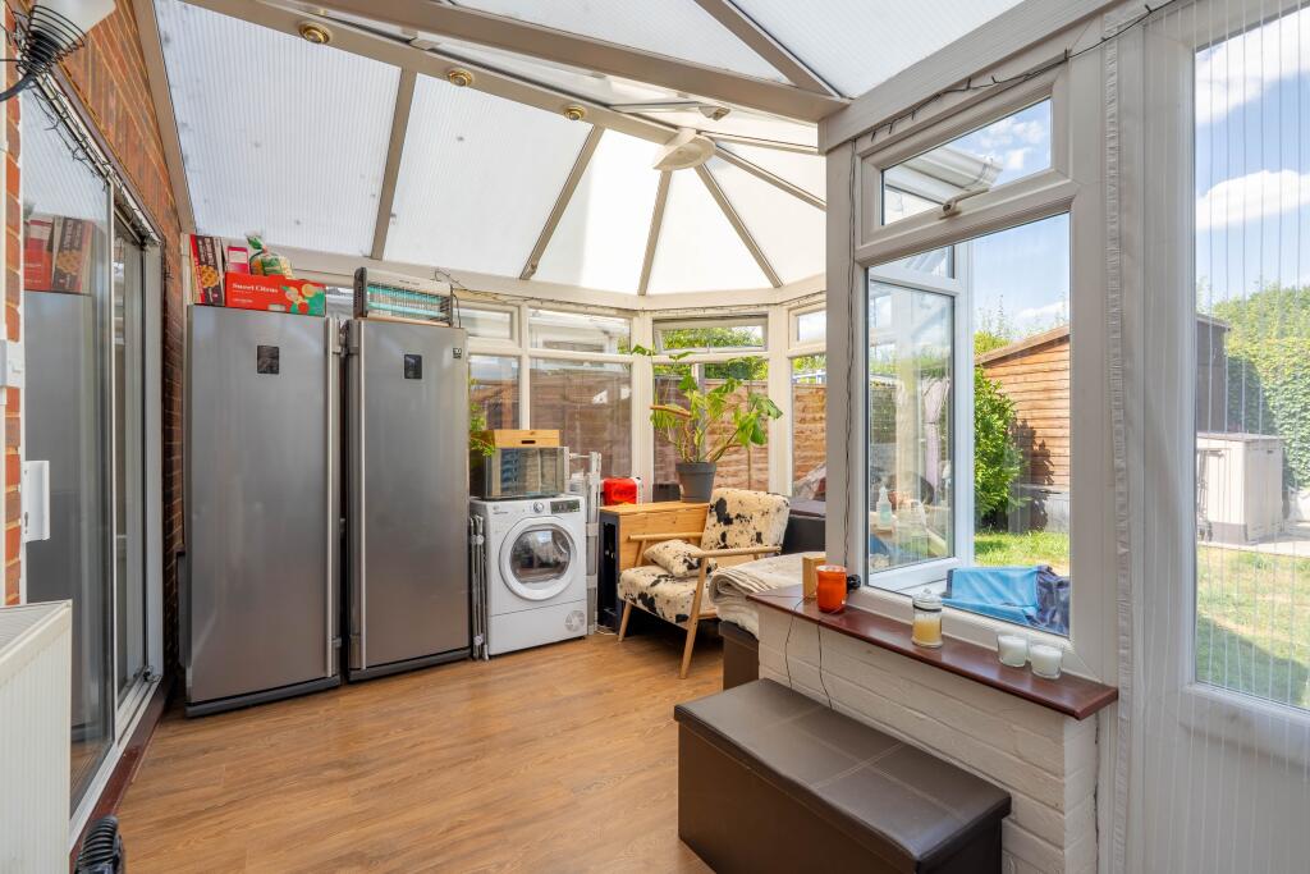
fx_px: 600
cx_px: 655
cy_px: 437
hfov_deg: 95.0
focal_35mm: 16
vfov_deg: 72.1
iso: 320
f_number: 8
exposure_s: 1/100
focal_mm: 16.5
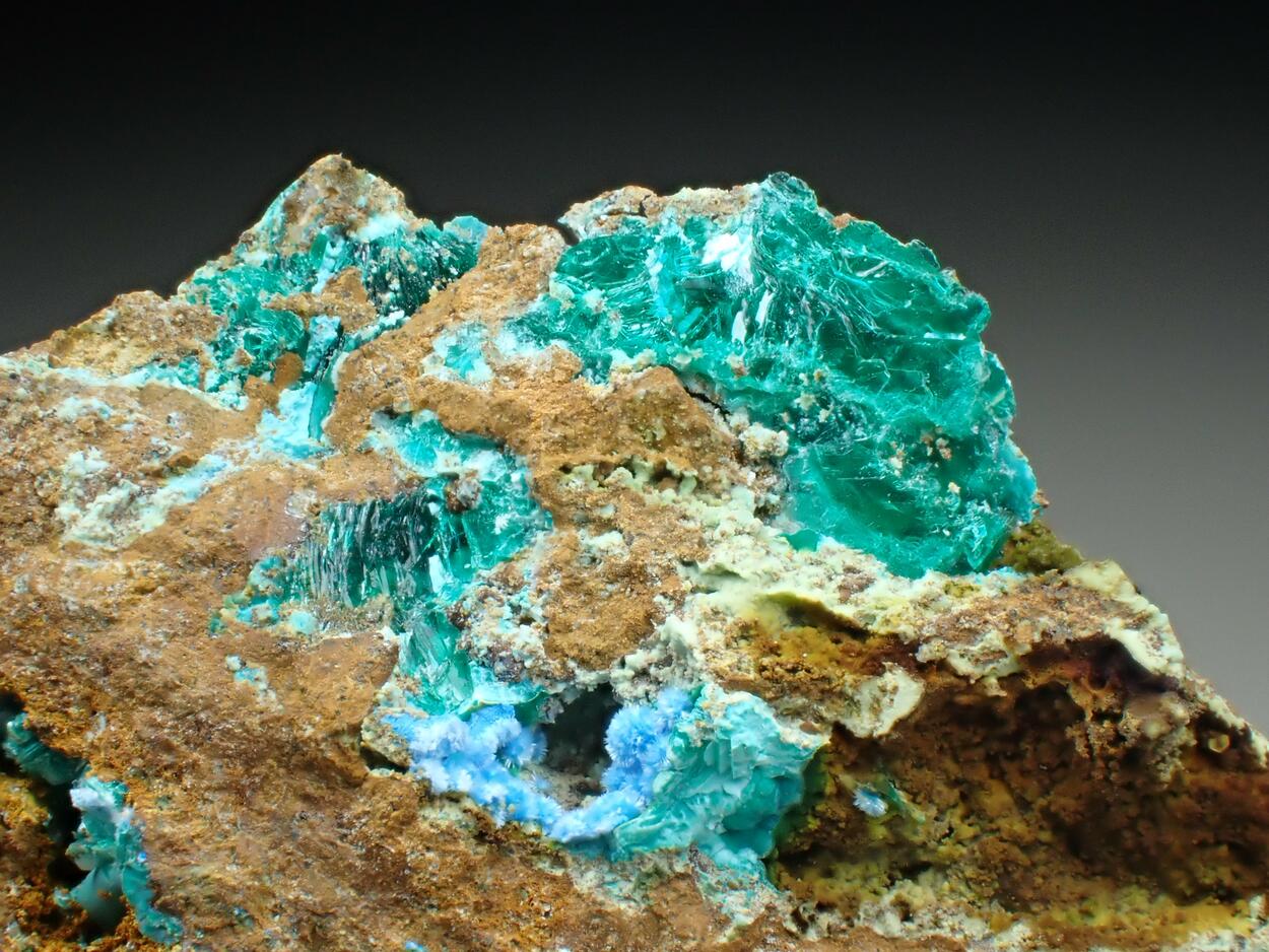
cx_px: 634
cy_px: 476
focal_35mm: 100
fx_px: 3667
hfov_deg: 19.6
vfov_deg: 14.8
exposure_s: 1/400
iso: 250
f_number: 6.3
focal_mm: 18
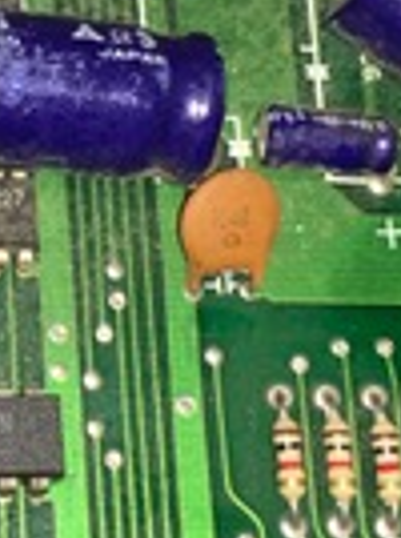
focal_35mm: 139
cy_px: -8
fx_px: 2154
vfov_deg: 14.0
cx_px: -233
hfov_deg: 10.2
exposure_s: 1/58
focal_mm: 4.15
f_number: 2.2
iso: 25
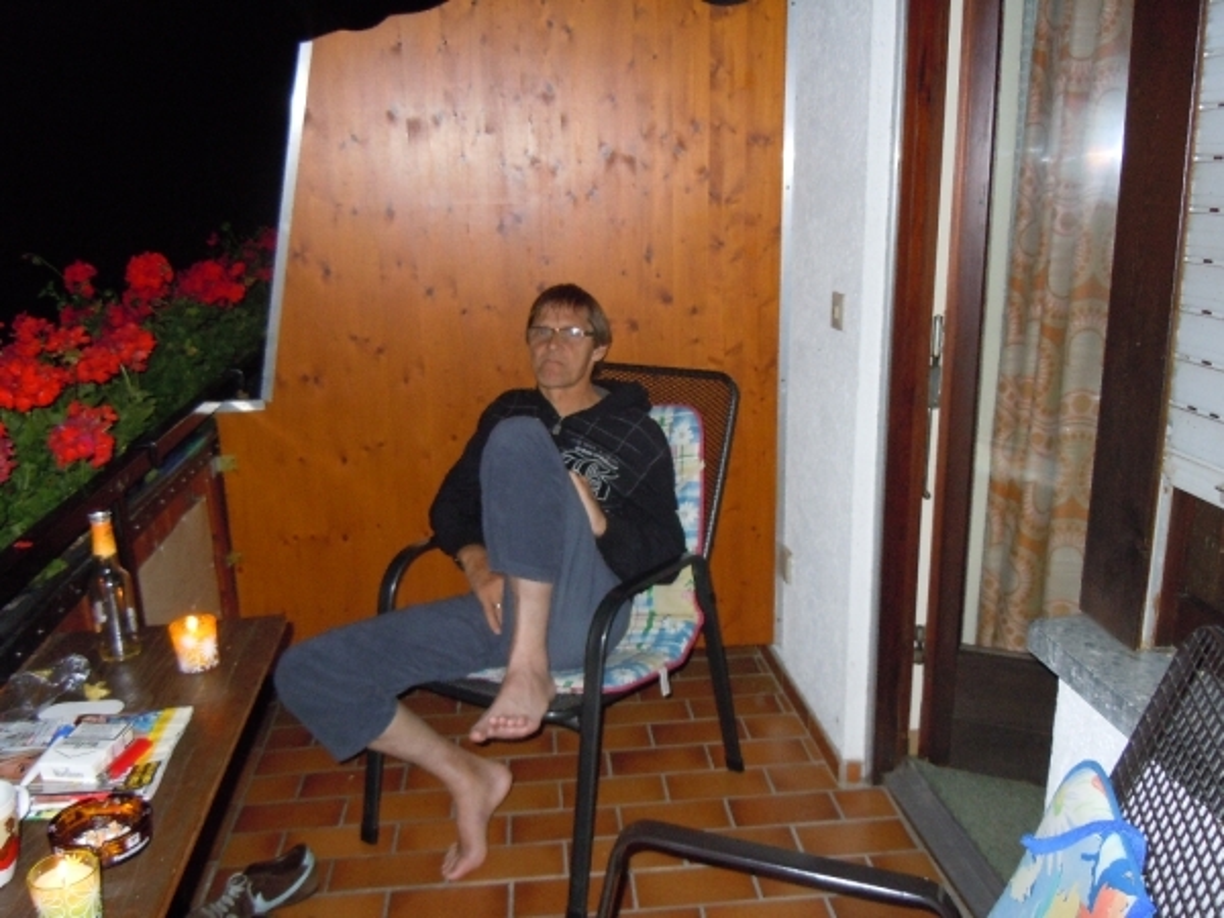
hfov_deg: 60.0
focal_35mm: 30
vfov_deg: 46.8
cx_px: 612
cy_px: 459
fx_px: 1061
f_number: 3.5
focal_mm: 5.4
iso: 400
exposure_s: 1/30
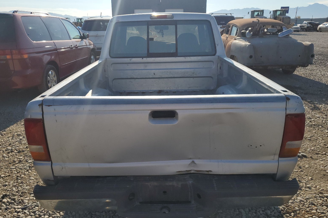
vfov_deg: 46.4
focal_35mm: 28
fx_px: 255
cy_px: 113
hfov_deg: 65.5
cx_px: 161
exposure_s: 1/5000
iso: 50
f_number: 1.5
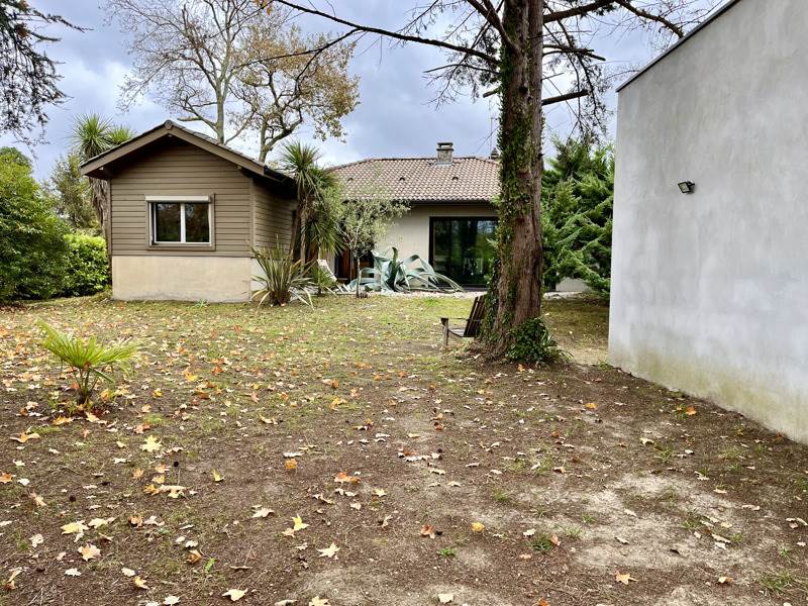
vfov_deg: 53.1
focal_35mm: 26
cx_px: 404
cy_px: 303
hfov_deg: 67.3
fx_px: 607
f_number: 1.6
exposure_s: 1/343
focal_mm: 5.1
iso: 50
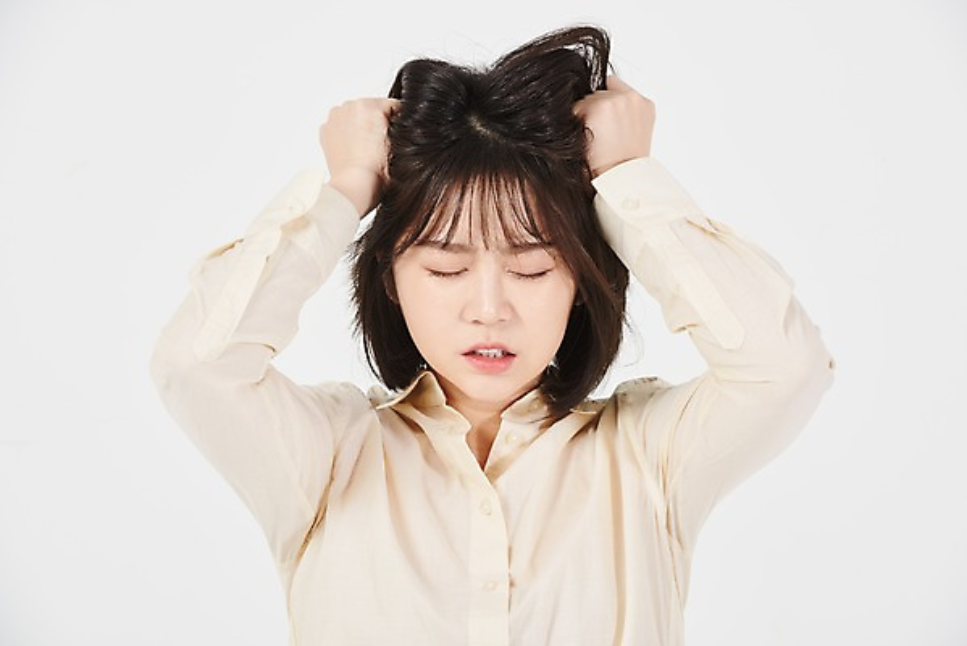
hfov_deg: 10.3
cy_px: 323
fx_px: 5375
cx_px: 484
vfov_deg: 6.9
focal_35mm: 200
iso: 100
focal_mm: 200
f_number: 13
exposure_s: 1/125
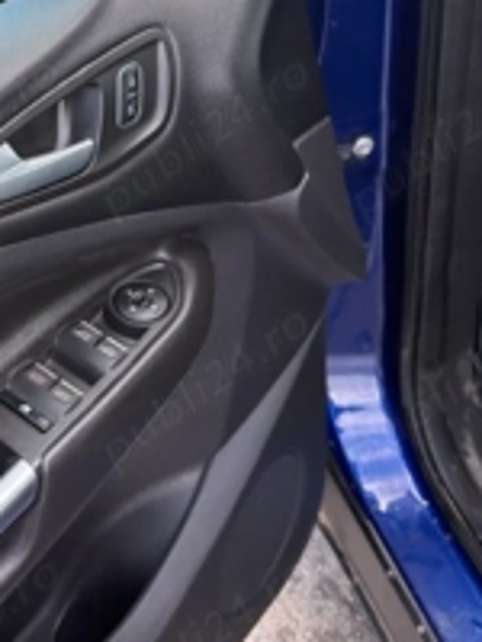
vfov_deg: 27.5
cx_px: 19
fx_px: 1300
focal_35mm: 70
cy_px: 177
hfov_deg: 20.4
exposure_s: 1/311
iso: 64
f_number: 1.78
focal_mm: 6.76
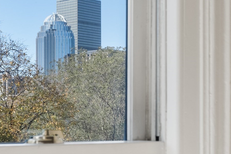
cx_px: 95
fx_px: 623
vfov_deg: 14.1
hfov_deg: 21.0
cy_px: 117
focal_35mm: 97
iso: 200
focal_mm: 29
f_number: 8
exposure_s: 1/125
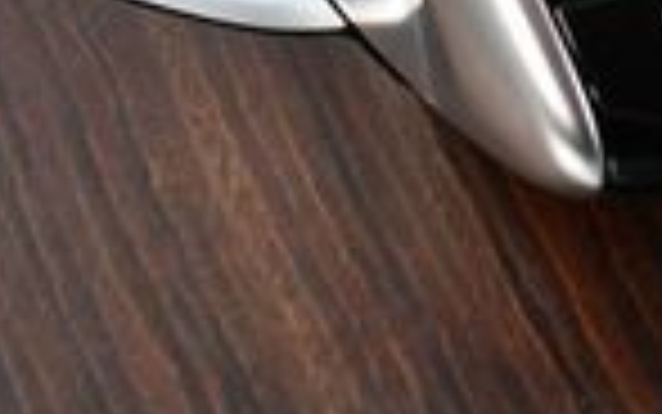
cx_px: 437
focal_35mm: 160
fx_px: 2888
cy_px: -446
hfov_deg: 13.1
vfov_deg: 7.8
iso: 500
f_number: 3.5
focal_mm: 18
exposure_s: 1/250
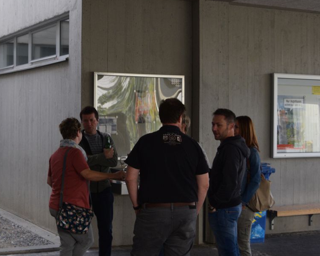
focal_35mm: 70
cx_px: 122
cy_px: 125
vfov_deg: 21.9
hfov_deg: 27.1
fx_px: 662
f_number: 4
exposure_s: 1/60
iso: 500
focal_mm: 25
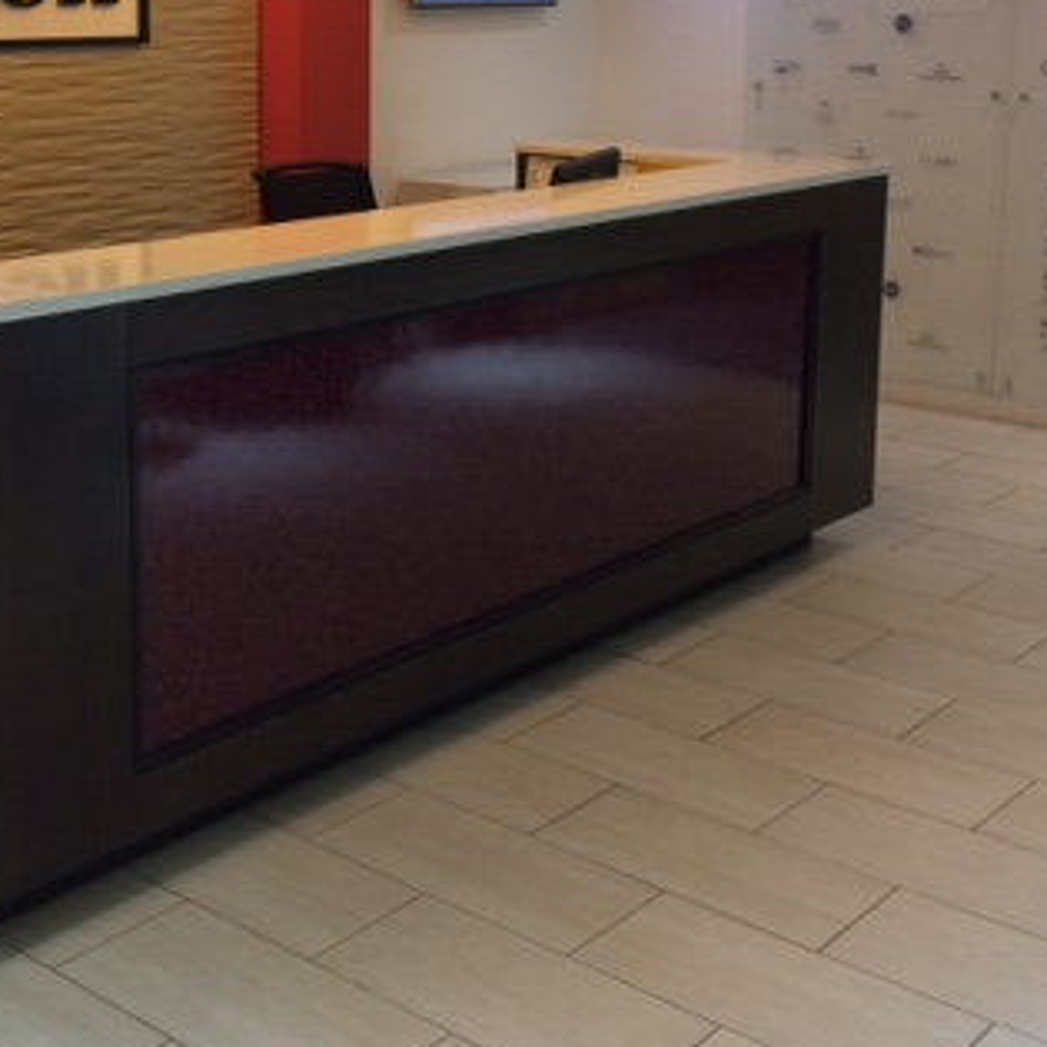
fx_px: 1779
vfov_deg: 32.2
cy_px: 269
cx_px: 349
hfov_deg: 32.5
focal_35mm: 52
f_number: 2.2
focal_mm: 4.15
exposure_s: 1/33
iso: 160
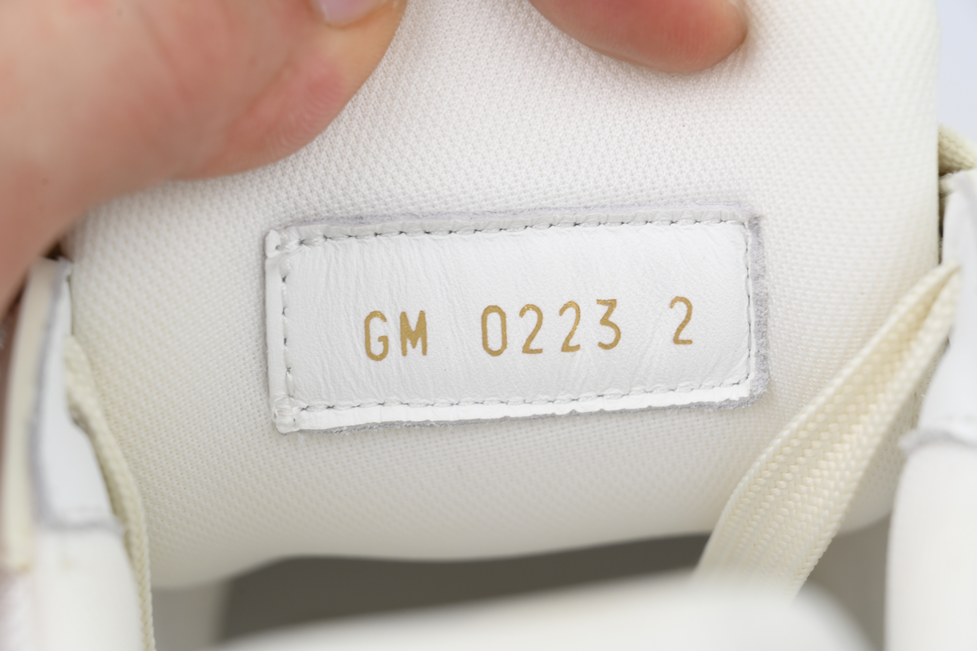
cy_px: 326
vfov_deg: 11.4
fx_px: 3256
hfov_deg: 17.1
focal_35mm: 120
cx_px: 488
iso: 400
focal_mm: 120
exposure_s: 1/100
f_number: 11
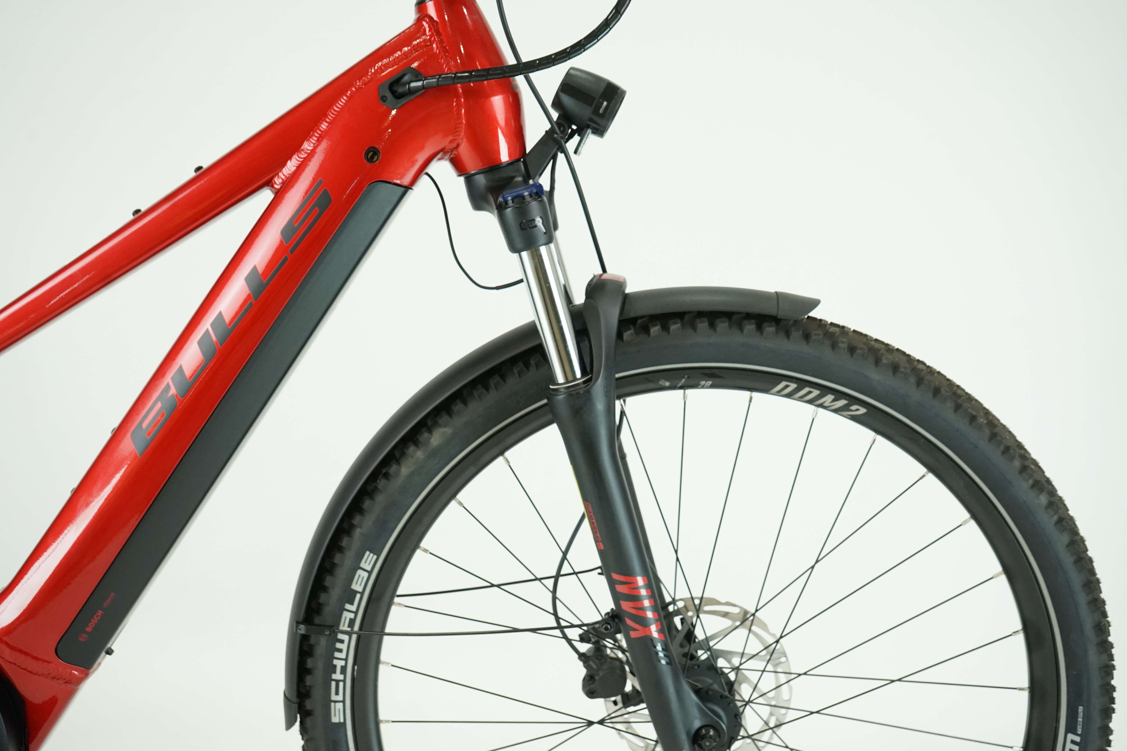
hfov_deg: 50.7
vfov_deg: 35.1
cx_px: 564
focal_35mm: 38
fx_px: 1190
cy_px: 376
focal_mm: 38
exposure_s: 1/200
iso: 2500
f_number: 6.3
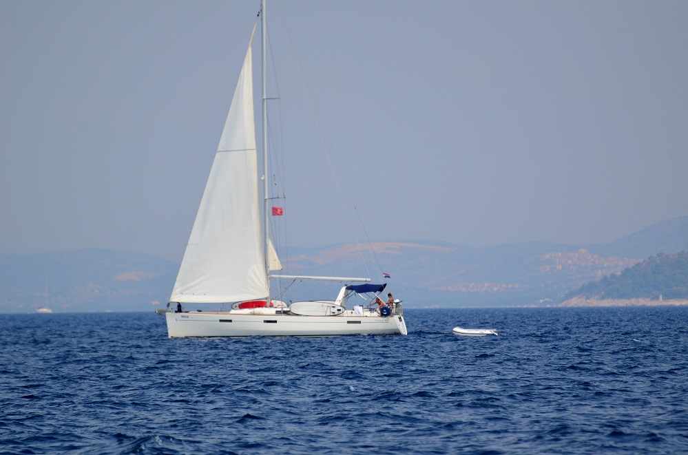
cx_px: 344
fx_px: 8580
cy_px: 228
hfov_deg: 4.6
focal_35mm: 450
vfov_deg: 3.0
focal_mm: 300
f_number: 5.6
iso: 400
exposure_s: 1/2000
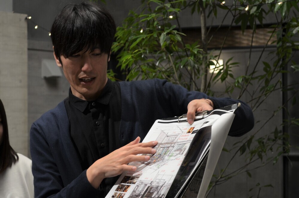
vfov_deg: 18.8
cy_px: 99
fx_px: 597
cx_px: 150
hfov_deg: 28.1
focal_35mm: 72
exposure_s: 1/60
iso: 450
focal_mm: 48
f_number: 5.3
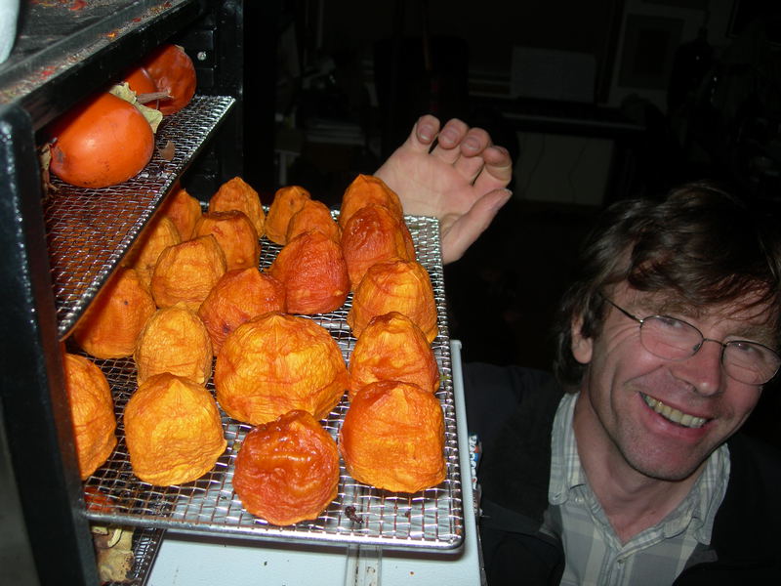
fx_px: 857
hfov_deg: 49.0
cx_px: 390
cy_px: 293
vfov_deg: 37.7
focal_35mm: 38
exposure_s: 1/60.1
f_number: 2.8
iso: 50
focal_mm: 7.8
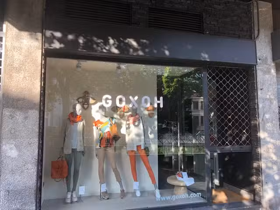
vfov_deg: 49.7
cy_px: 105
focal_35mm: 28
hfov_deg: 63.4
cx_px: 140
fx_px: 226
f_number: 1.8
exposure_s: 1/140
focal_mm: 4
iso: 20
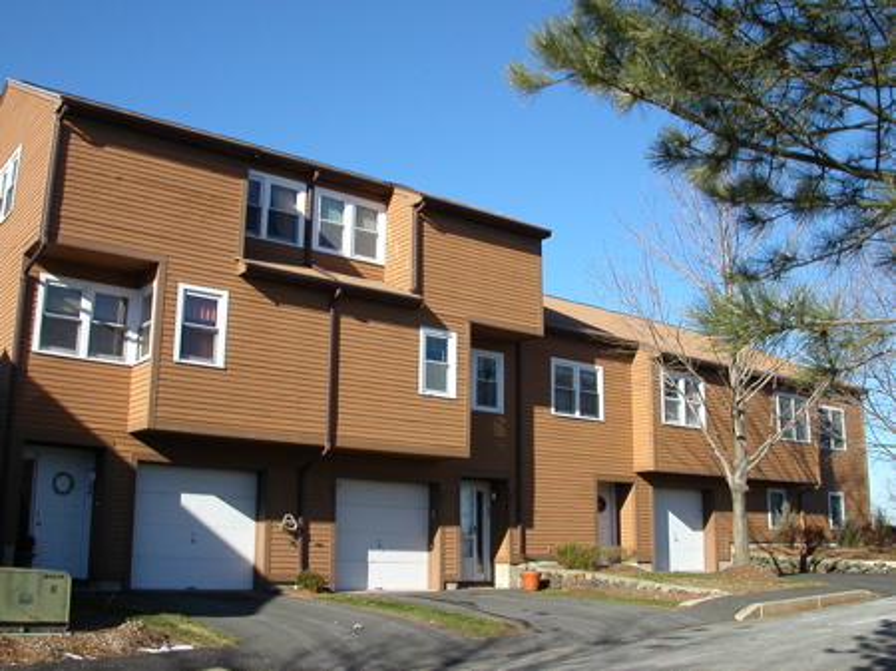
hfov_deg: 50.2
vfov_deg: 38.6
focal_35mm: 37
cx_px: 448
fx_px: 957
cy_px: 336
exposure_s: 1/527
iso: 100
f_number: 4.5
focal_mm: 5.6
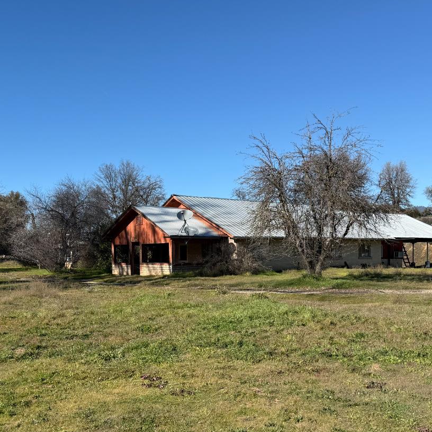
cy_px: 259
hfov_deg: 42.6
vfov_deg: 42.6
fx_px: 551
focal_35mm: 39
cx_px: 168
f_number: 1.78
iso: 80
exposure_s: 1/3953
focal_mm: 6.76
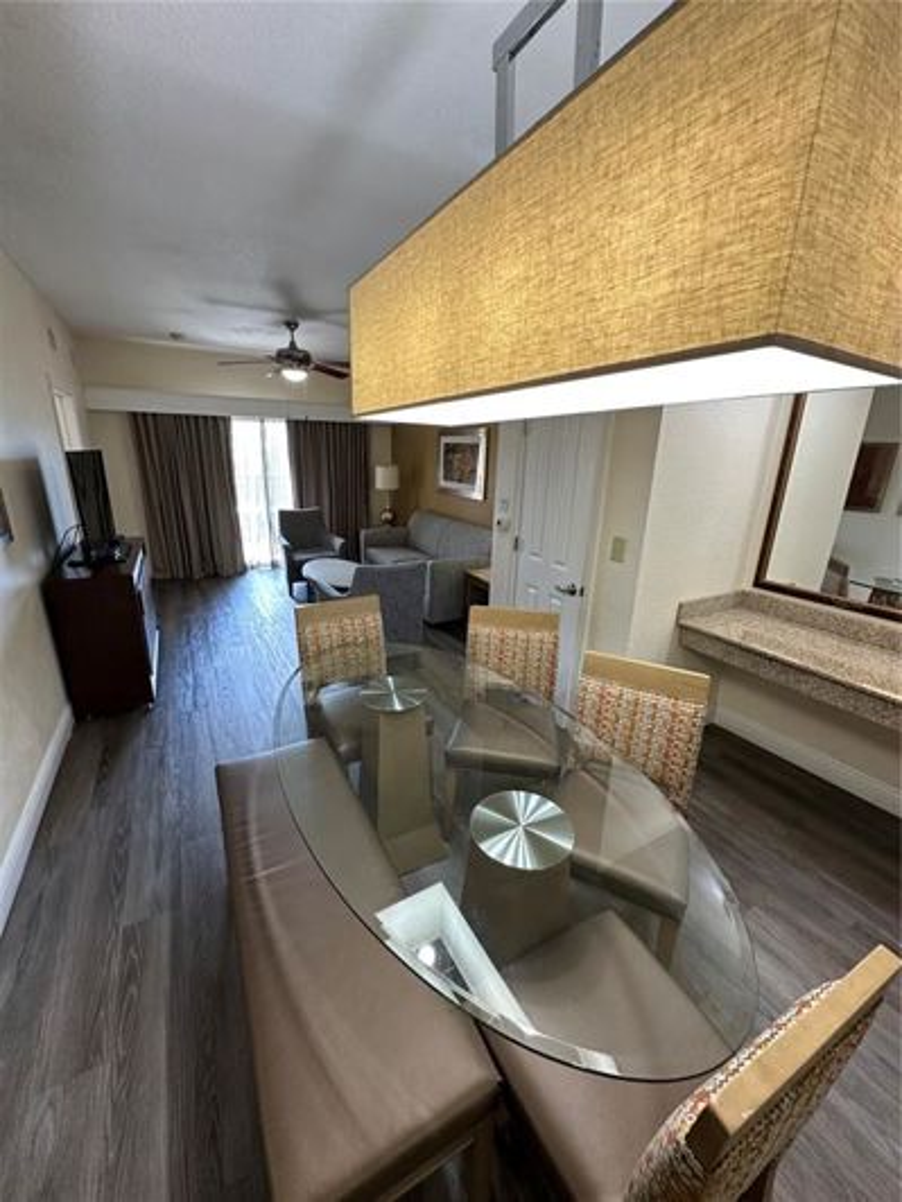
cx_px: 451
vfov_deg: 102.1
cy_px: 601
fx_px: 486
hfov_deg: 85.7
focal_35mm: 14
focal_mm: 2.22
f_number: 2.2
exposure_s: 1/60
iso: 200
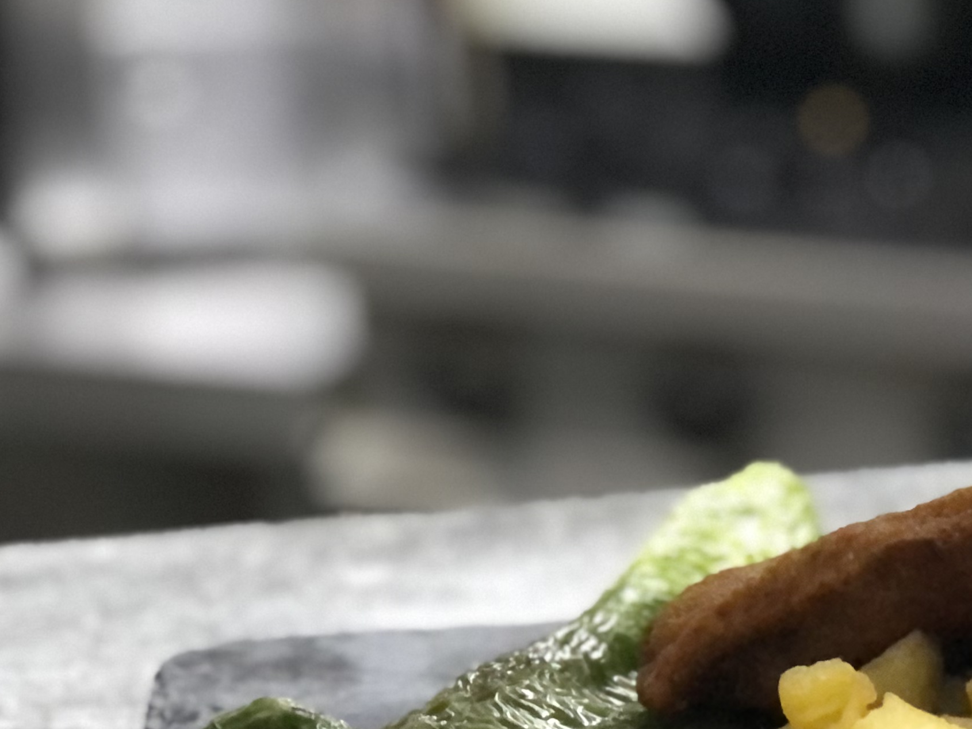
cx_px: 1153
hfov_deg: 14.1
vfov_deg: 10.7
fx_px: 3818
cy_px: 854
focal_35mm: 136
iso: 640
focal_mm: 6.6
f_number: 2.8
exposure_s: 1/33
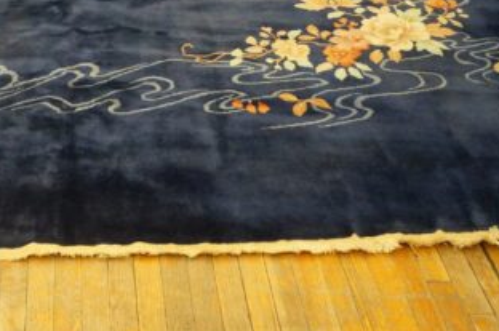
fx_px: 720
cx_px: 43
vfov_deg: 25.0
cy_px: 26
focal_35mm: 52
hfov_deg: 35.8
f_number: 4
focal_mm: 18
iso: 3200
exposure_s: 1/160
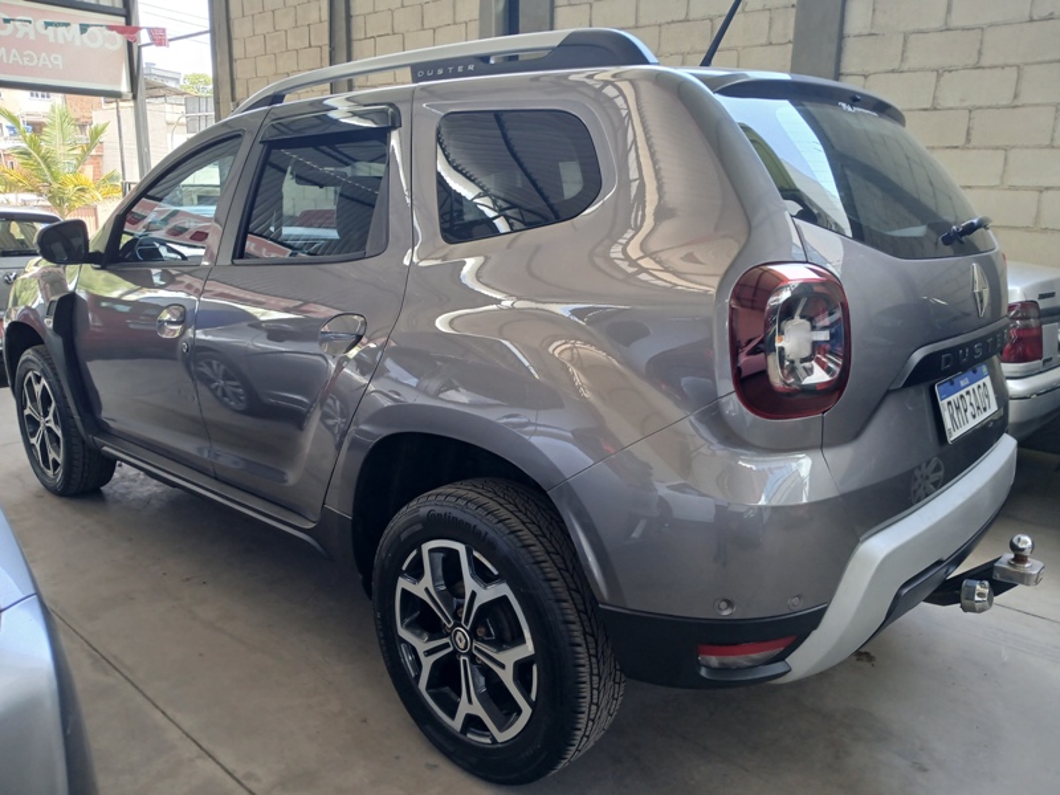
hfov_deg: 67.3
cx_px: 530
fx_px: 796
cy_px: 398
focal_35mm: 26
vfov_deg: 53.1
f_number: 1.8
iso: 80
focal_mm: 3.98
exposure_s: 1/60
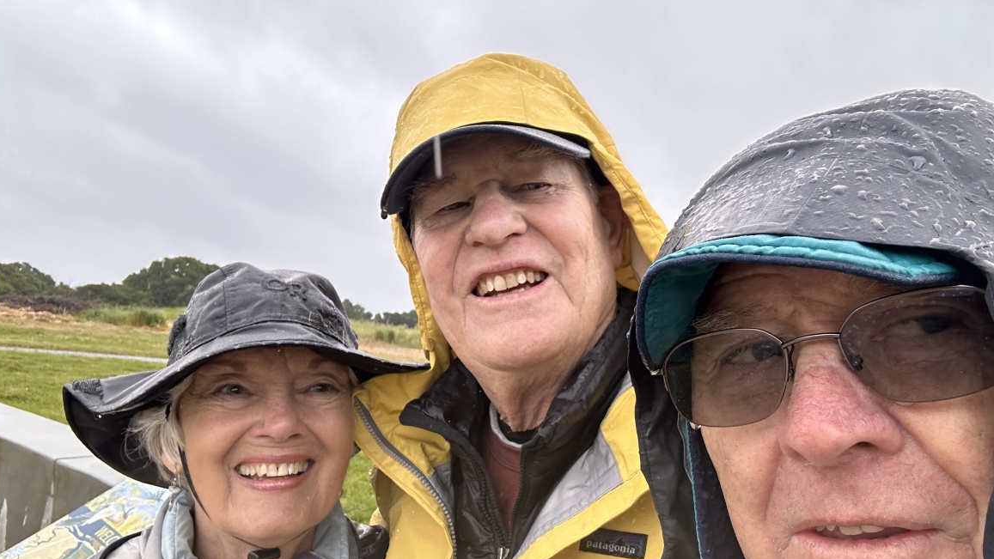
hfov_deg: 71.9
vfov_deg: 44.2
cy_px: 331
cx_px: 506
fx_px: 685
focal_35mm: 26
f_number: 1.9
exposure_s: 1/127
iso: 40
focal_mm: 2.69
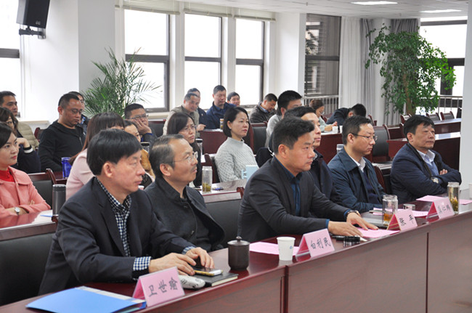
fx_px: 982
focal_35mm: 75
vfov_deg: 18.1
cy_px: 156
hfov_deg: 27.0
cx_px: 236
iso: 400
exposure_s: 1/30
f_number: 5.6
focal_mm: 50
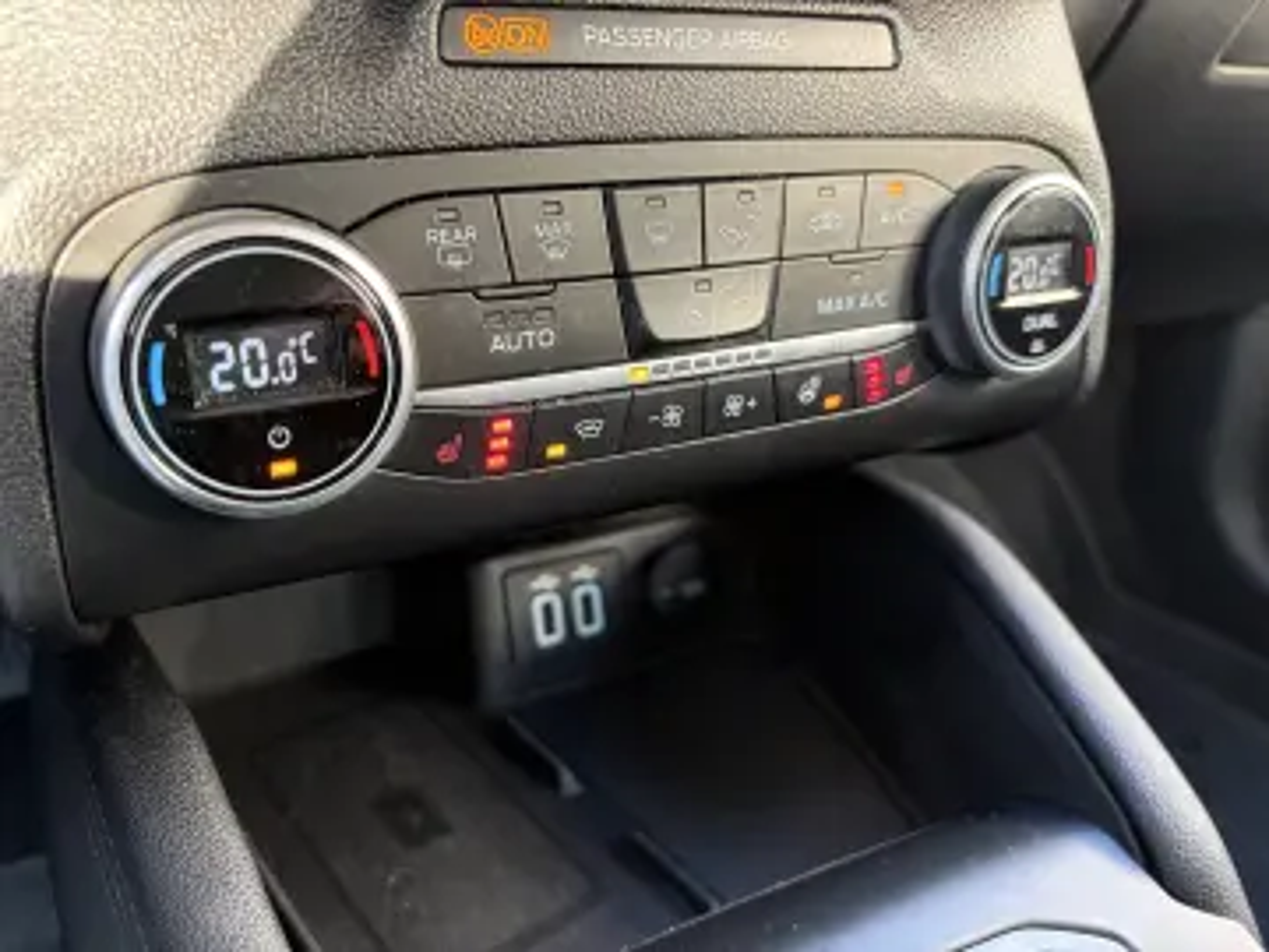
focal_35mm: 26
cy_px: 476
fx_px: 953
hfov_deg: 67.3
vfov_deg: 53.1
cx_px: 634
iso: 200
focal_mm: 5.96
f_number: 1.6
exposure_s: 1/60
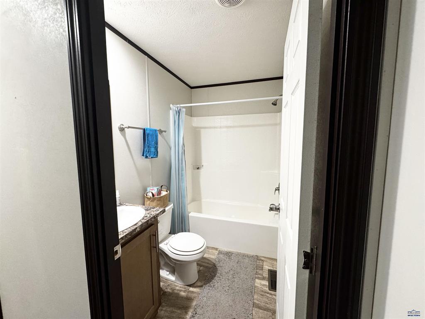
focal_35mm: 14
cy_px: 160
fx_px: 172
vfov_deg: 85.7
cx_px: 212
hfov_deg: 102.1
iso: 250
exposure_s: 1/60
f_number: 2.2
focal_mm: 2.22
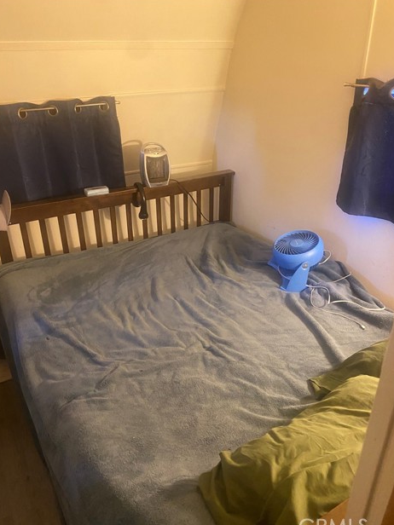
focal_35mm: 27
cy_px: 266
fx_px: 410
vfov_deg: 65.3
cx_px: 199
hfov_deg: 51.4
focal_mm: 4.25
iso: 320
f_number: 1.8
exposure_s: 1/40
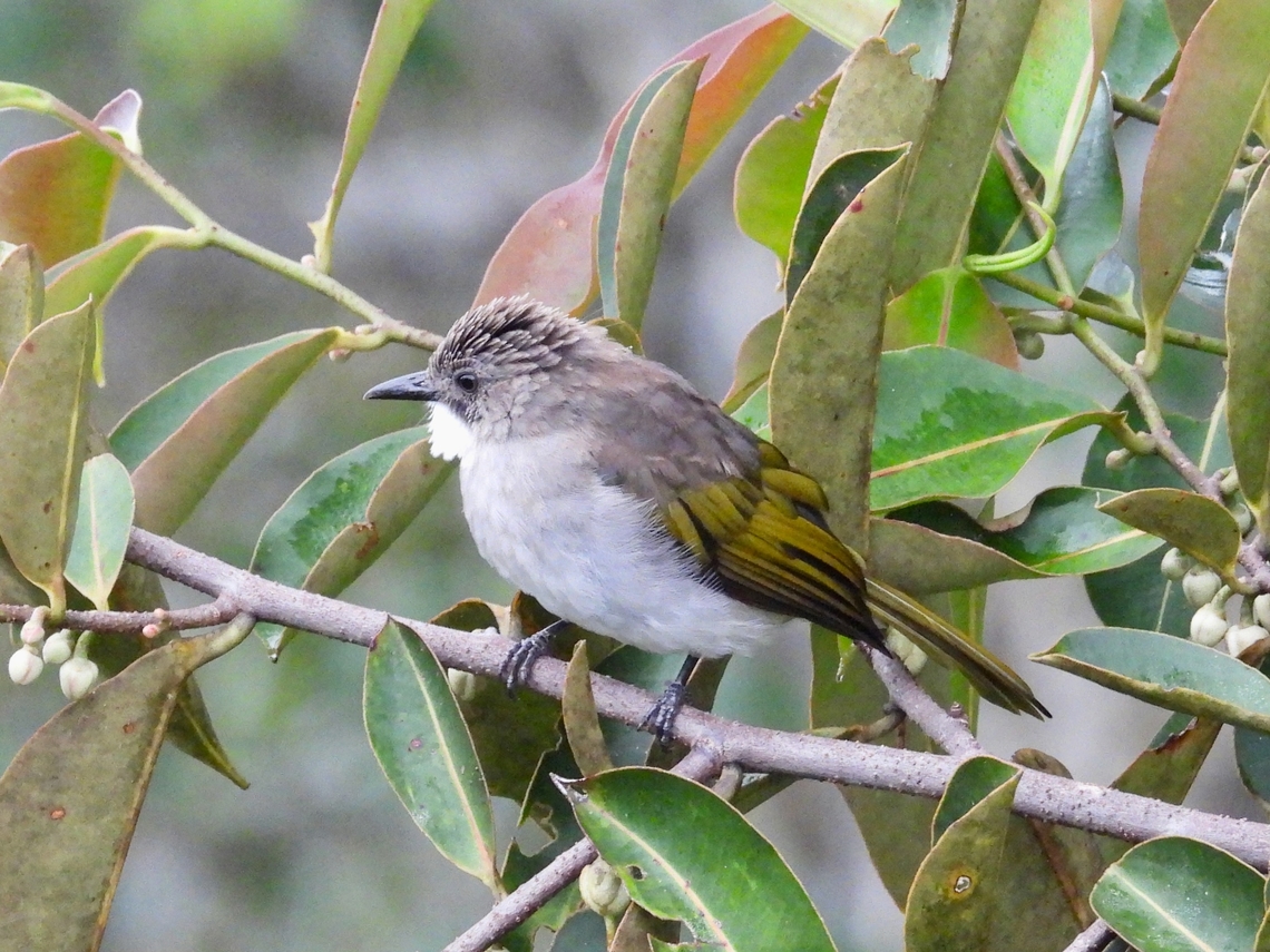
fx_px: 34854
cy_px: 476
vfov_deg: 1.6
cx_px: 635
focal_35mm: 950
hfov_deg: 2.1
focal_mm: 170
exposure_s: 1/160
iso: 1400
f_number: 5.6
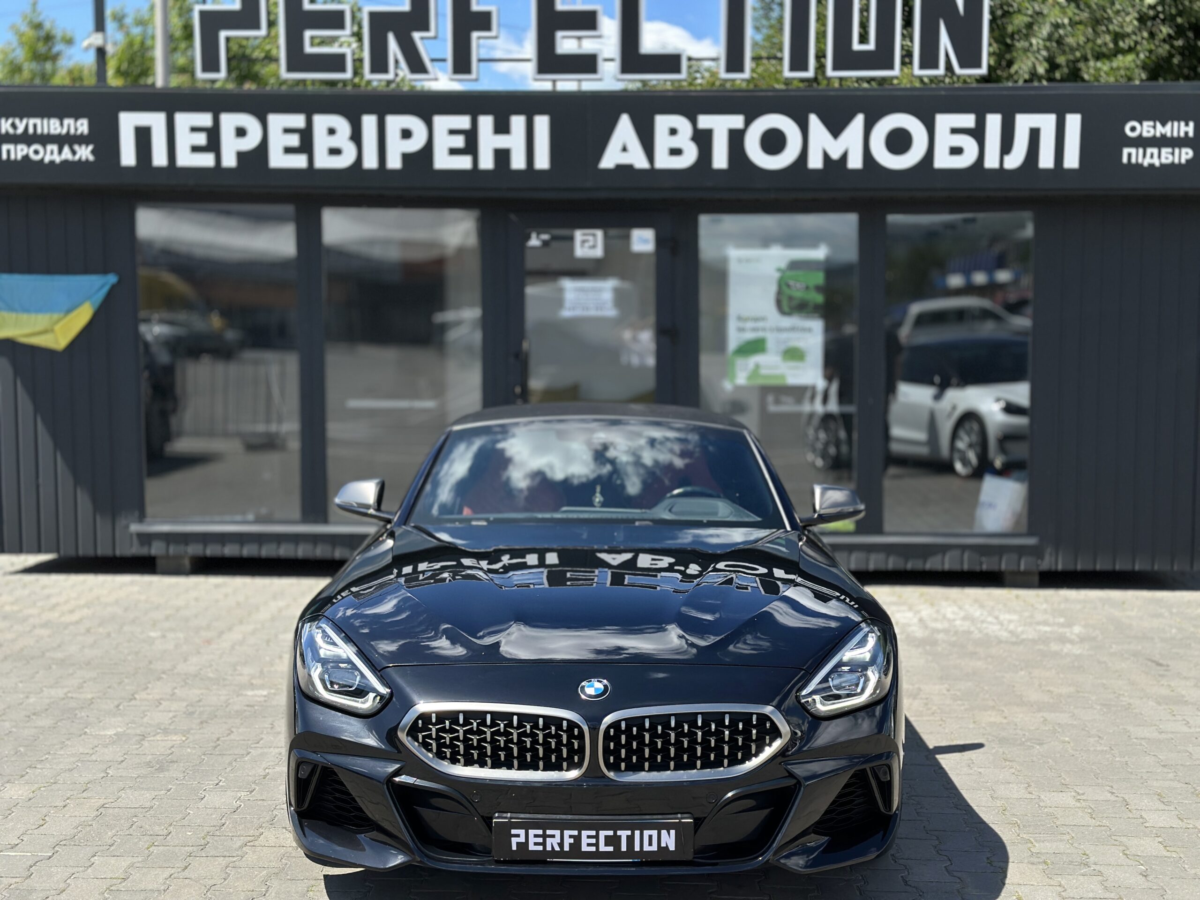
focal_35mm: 48
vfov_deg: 30.3
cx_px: 600
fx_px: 1664
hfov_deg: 39.7
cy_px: 450
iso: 100
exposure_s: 1/4566
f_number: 1.78
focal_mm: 6.86
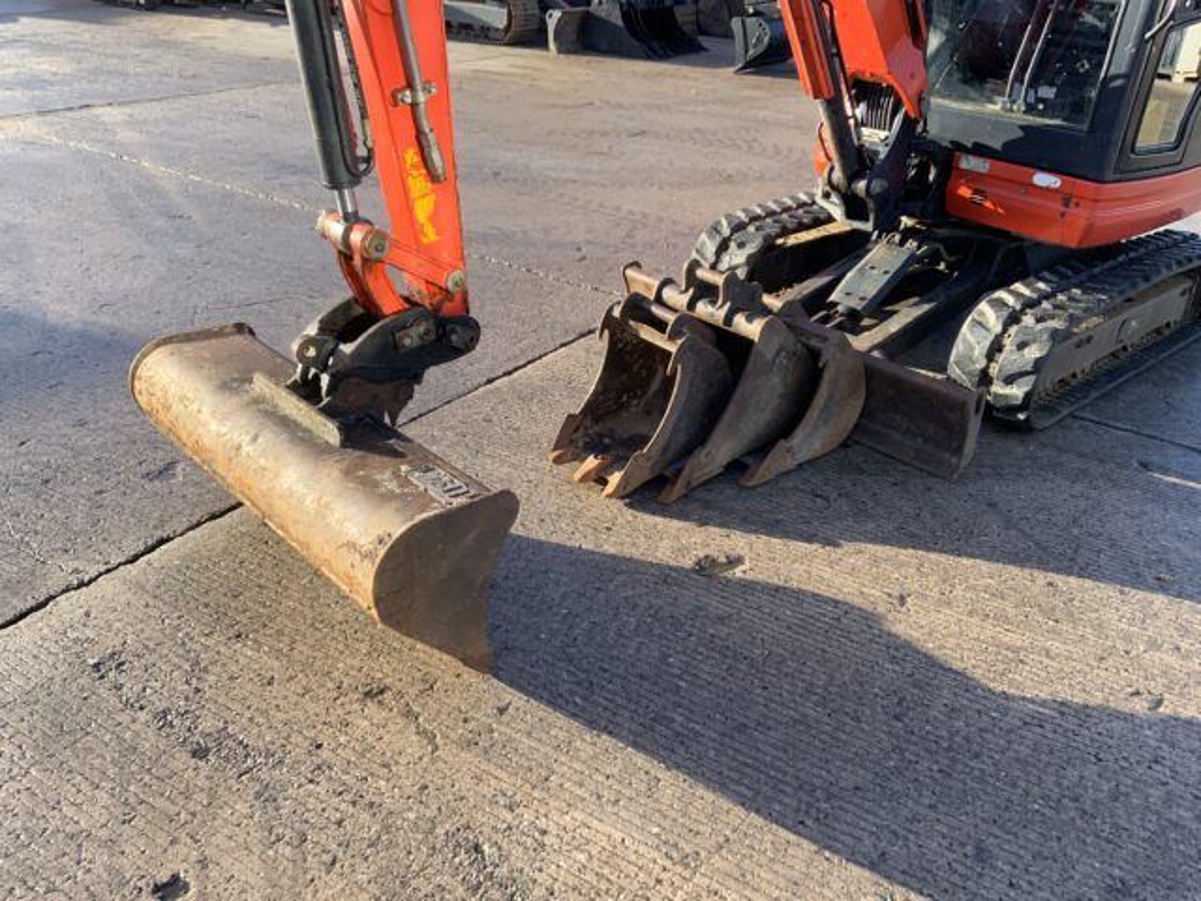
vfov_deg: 48.2
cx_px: 600
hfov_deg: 61.7
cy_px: 450
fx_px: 1006
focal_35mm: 29
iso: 16
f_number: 1.8
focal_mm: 3
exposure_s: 1/403
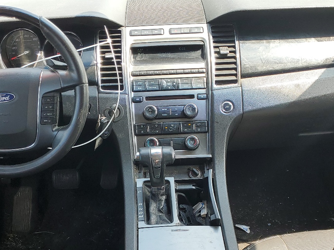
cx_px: 162
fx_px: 463
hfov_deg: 39.7
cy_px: 187
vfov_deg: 29.8
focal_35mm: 48
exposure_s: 1/222
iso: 50
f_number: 1.5
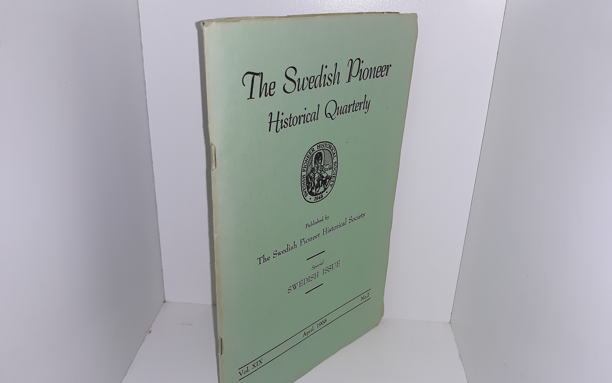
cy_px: 208
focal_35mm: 30
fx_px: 500
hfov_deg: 62.9
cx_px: 305
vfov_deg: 41.8
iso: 40
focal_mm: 3.7
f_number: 1.7
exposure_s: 1/157
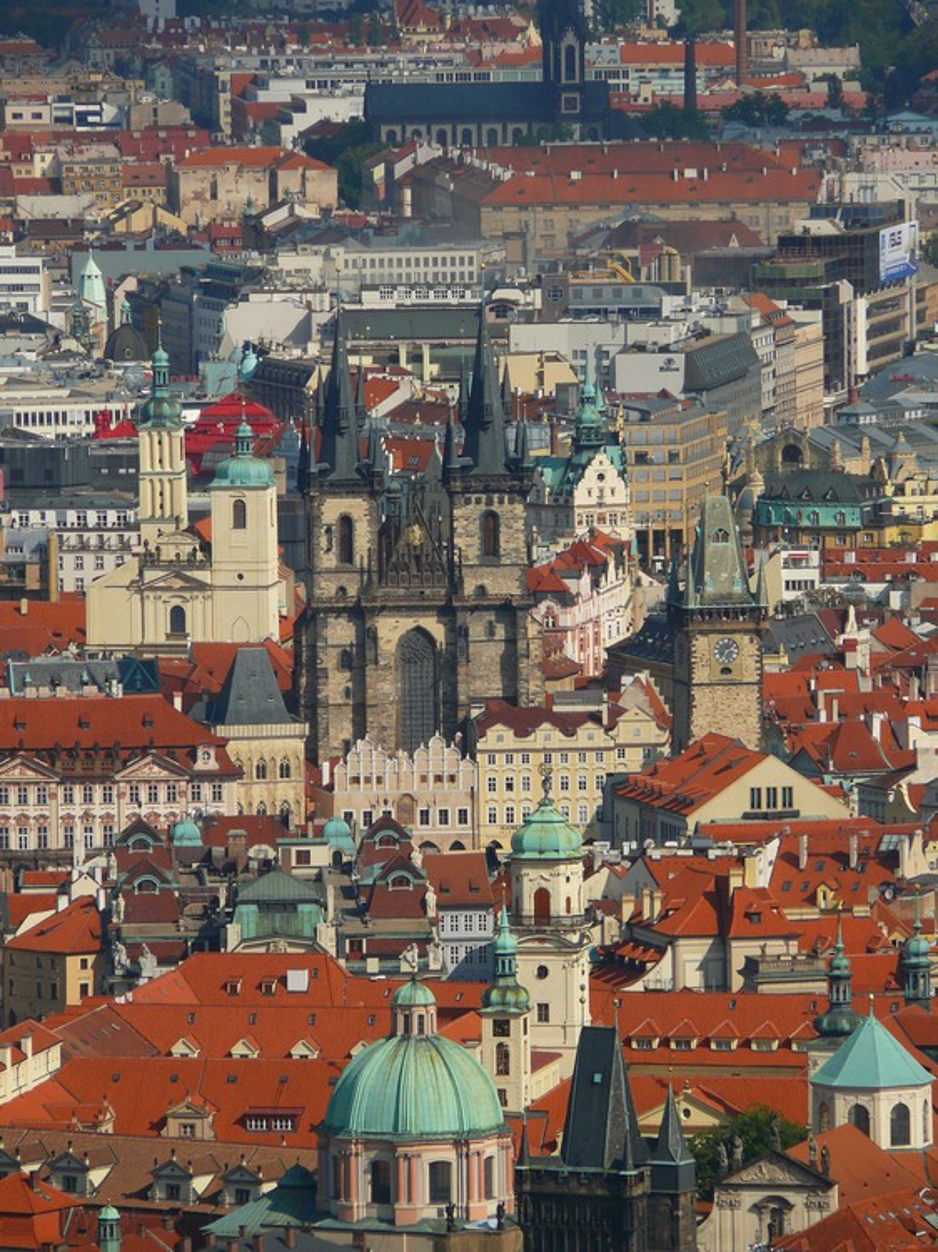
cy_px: 626
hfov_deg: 3.5
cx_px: 469
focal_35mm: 420
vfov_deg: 4.7
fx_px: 15183
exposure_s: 1/250
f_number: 5.6
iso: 100
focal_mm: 88.8
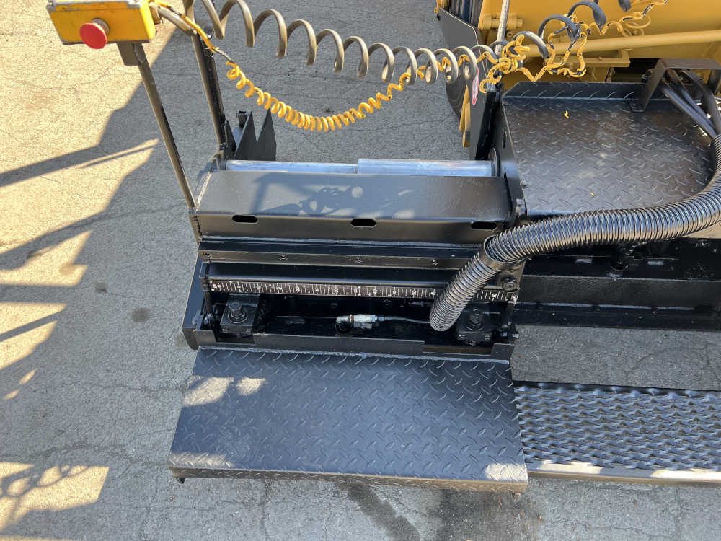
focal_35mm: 26
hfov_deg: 67.3
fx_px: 542
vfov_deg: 53.1
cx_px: 360
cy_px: 270
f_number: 1.5
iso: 50
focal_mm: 5.7
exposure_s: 1/275
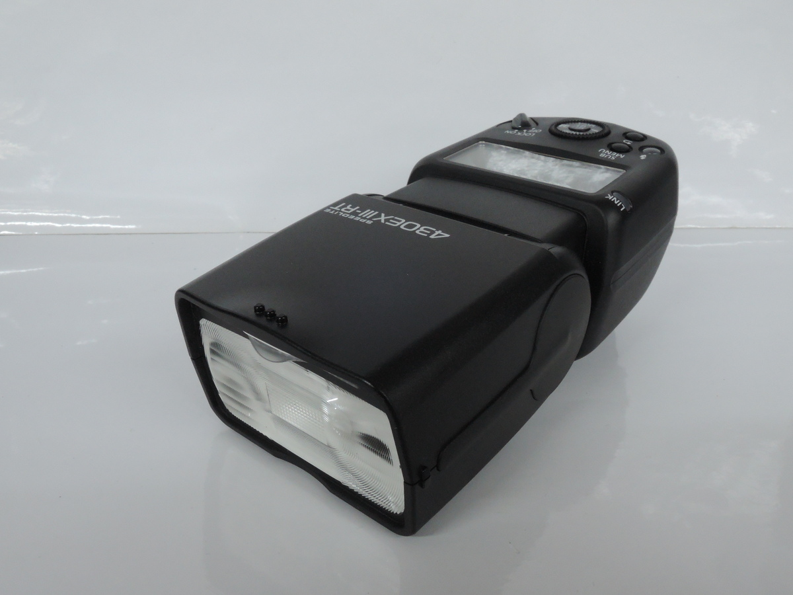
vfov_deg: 45.4
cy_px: 298
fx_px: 710
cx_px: 396
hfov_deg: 58.4
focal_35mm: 31
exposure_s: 1/30
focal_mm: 6.6
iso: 800
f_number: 8
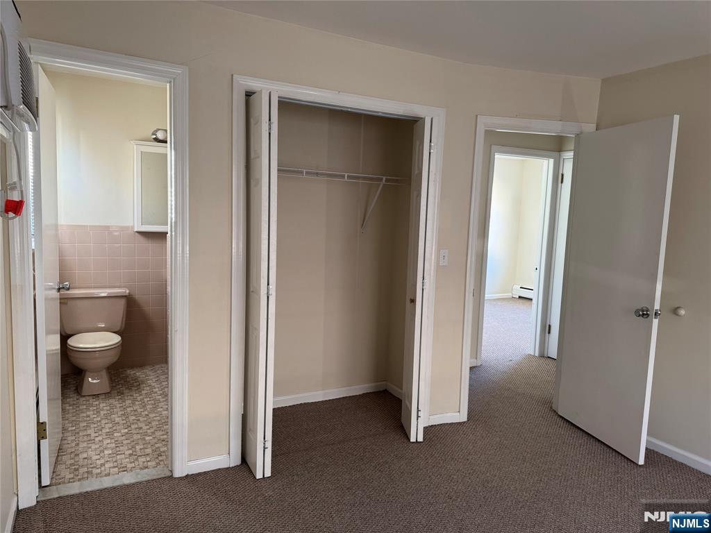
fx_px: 493
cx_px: 356
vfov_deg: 56.8
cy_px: 266
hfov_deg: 71.6
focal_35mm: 24
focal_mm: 6.76
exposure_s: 1/60
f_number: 1.78
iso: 200
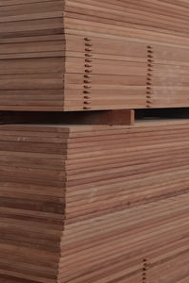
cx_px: 220
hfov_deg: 18.1
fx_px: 567
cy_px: 92
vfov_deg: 27.9
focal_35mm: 72
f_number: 1.8
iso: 160
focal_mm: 5.58
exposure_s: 1/50
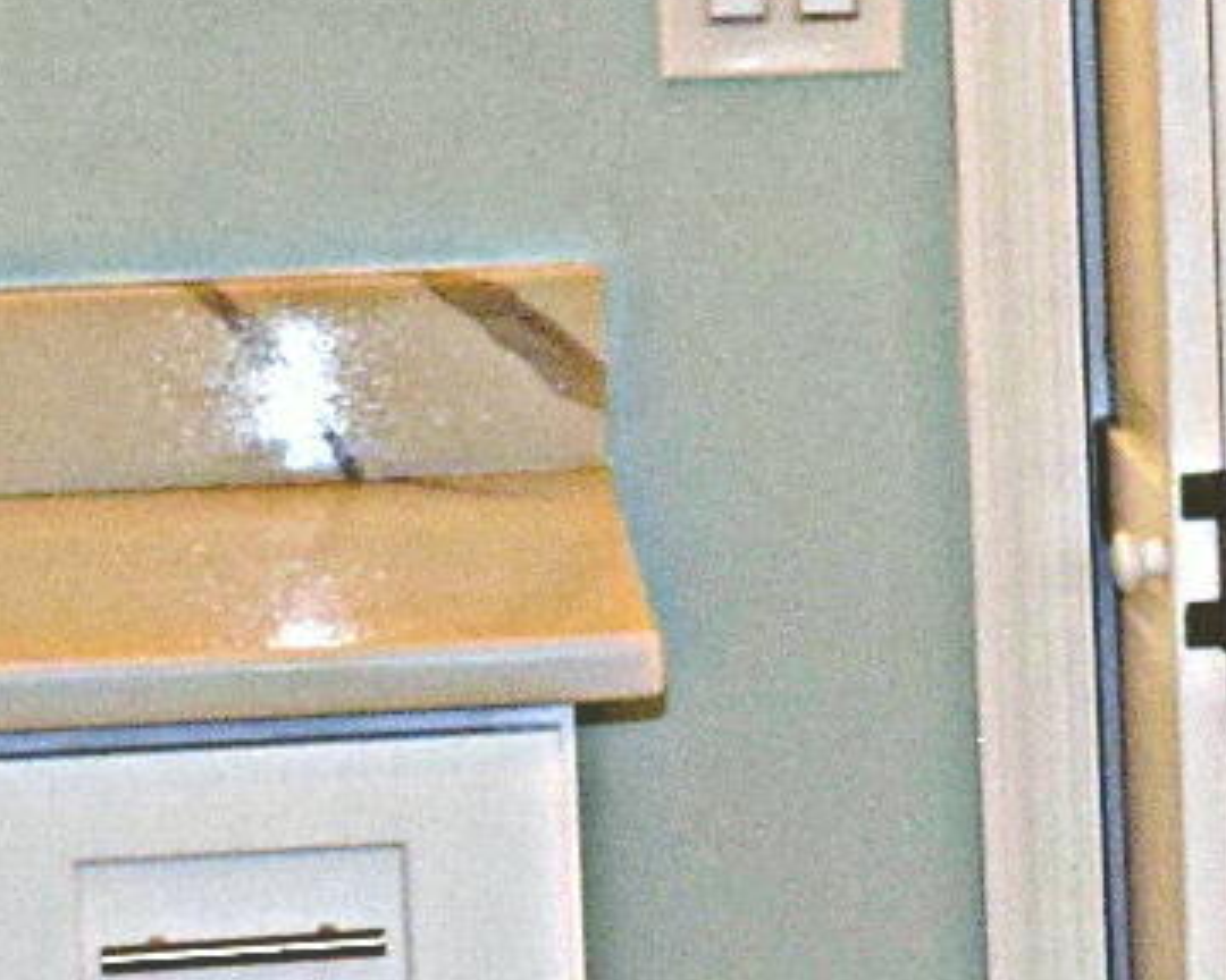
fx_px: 7656
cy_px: -51
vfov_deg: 7.3
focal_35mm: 211
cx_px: 1539
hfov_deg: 9.0
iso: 640
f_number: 5
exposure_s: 1/200
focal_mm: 18
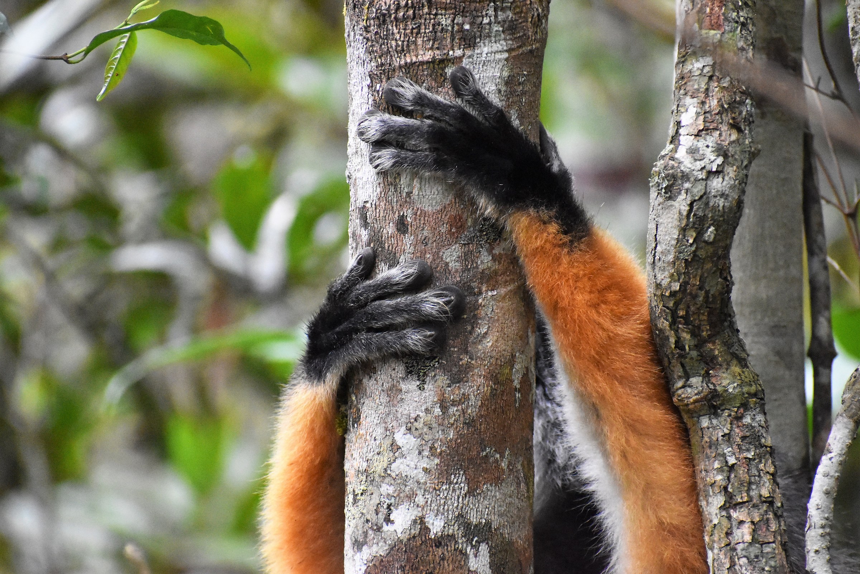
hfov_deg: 4.6
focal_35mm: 450
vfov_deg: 3.1
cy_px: 287
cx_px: 430
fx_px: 10749
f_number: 6.3
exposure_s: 1/250
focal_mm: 300
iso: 5000
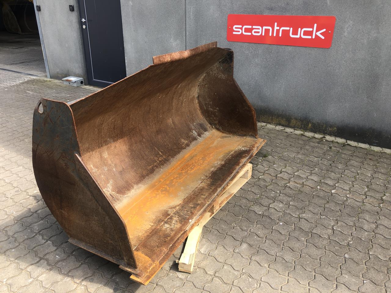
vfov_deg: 49.7
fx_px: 316
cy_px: 146
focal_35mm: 28
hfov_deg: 63.4
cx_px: 196
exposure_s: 1/314
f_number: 1.8
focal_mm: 3.99
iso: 20
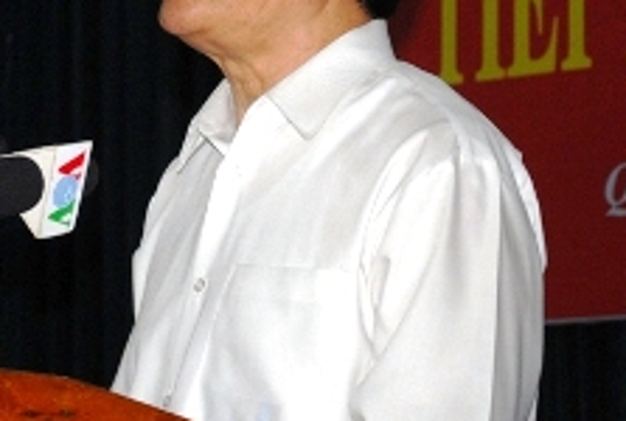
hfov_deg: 12.2
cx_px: 17
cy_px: 77
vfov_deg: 8.3
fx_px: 2894
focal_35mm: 166
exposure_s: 1/60
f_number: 5.6
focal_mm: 55
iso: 200
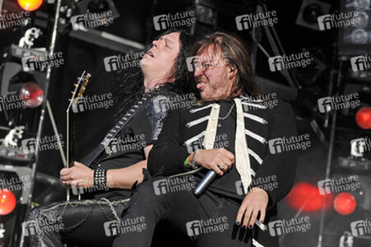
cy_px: 124
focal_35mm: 202
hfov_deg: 10.2
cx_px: 186
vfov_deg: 6.8
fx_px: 2085
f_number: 7.1
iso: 200
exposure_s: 1/640
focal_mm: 135
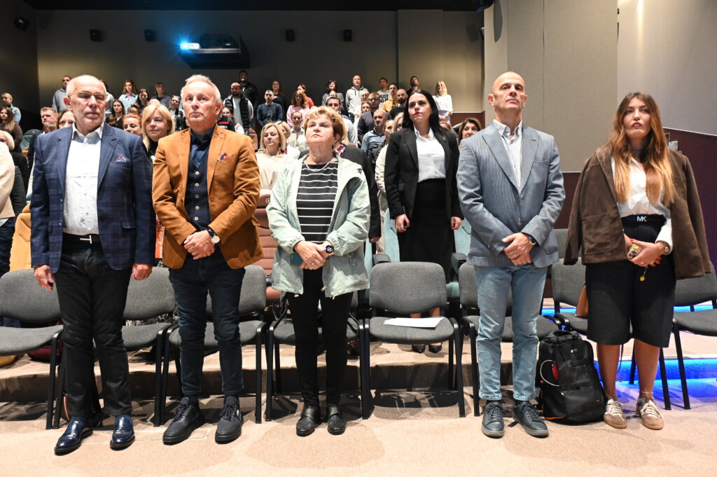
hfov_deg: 64.6
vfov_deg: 45.6
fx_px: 567
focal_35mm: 28
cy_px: 238
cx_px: 358
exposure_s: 1/30
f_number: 4.5
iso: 3200
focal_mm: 28.5
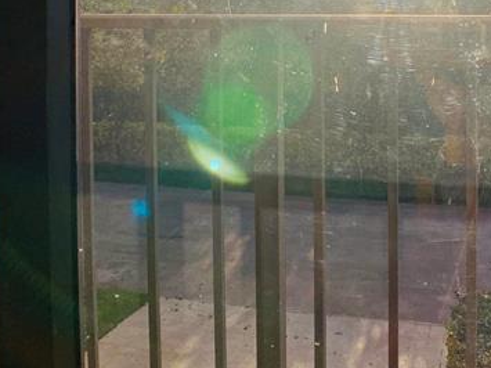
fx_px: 1063
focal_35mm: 75
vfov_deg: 19.1
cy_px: -6
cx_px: 299
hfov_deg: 25.9
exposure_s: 1/1610
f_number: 1.8
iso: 25
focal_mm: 4.25
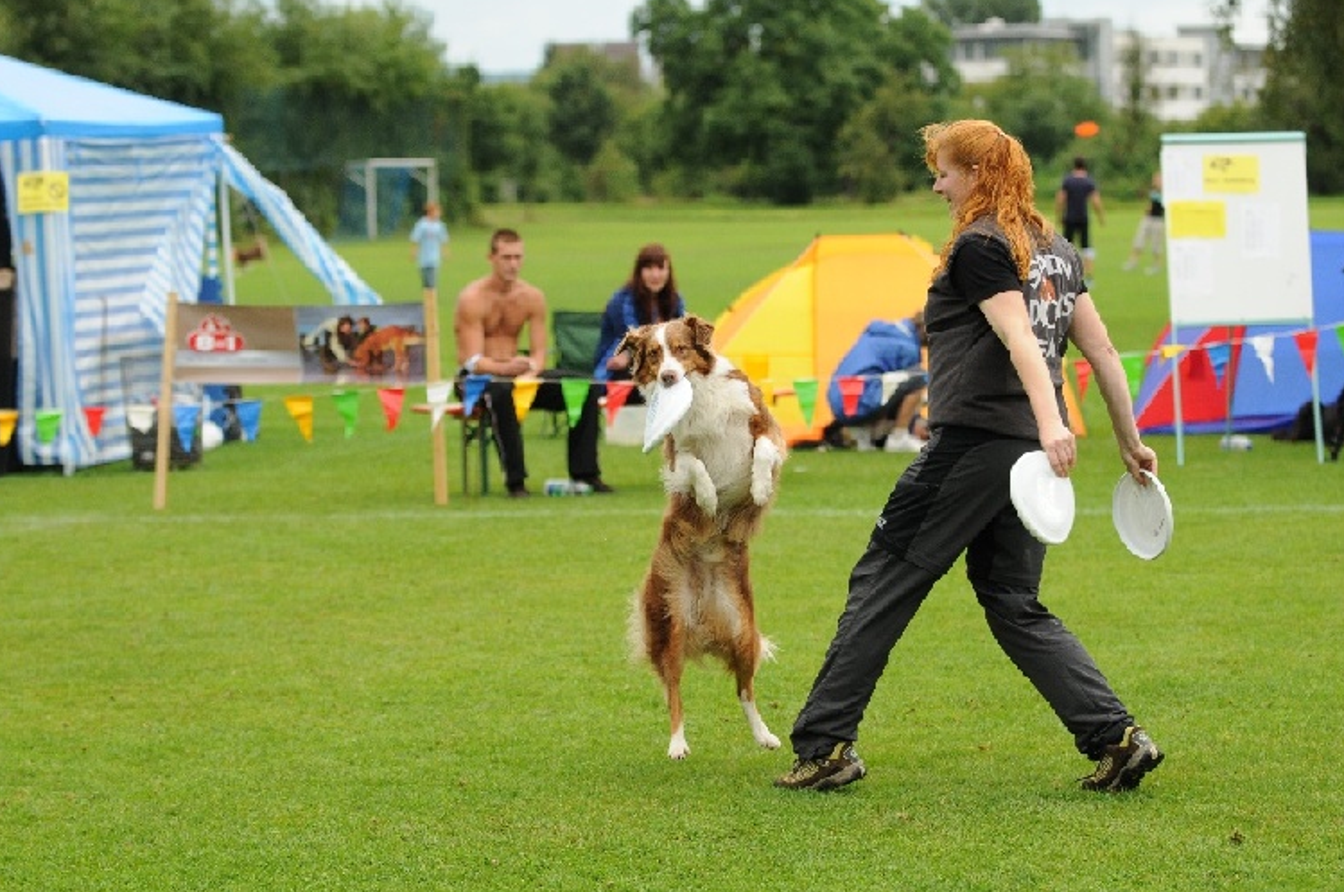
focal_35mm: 125
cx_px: 664
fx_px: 4660
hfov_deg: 16.4
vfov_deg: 10.9
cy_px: 457
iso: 400
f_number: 2.8
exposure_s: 1/2000
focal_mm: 78
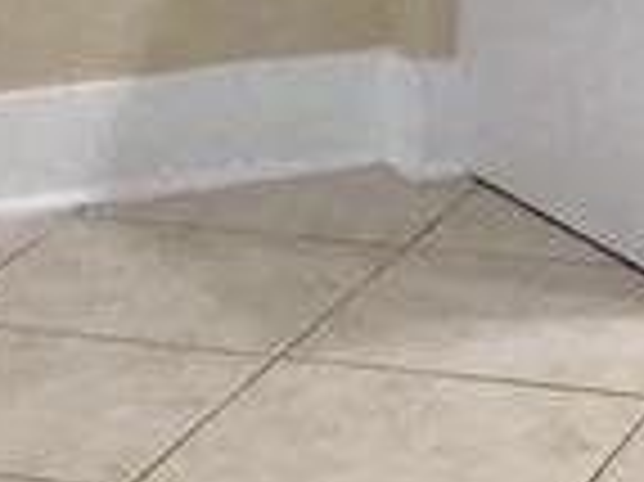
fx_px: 4127
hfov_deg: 8.9
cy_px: -311
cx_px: 261
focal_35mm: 222
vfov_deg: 6.6
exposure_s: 1/40
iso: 32
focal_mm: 3.3
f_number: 2.4
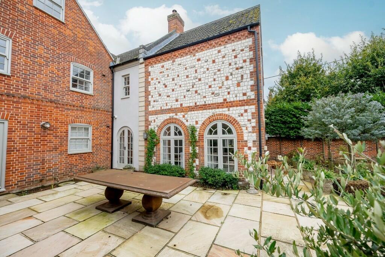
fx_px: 150
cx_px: 192
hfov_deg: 104.2
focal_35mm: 14
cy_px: 128
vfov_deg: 81.2
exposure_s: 1/125
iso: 100
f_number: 6.3
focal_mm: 14
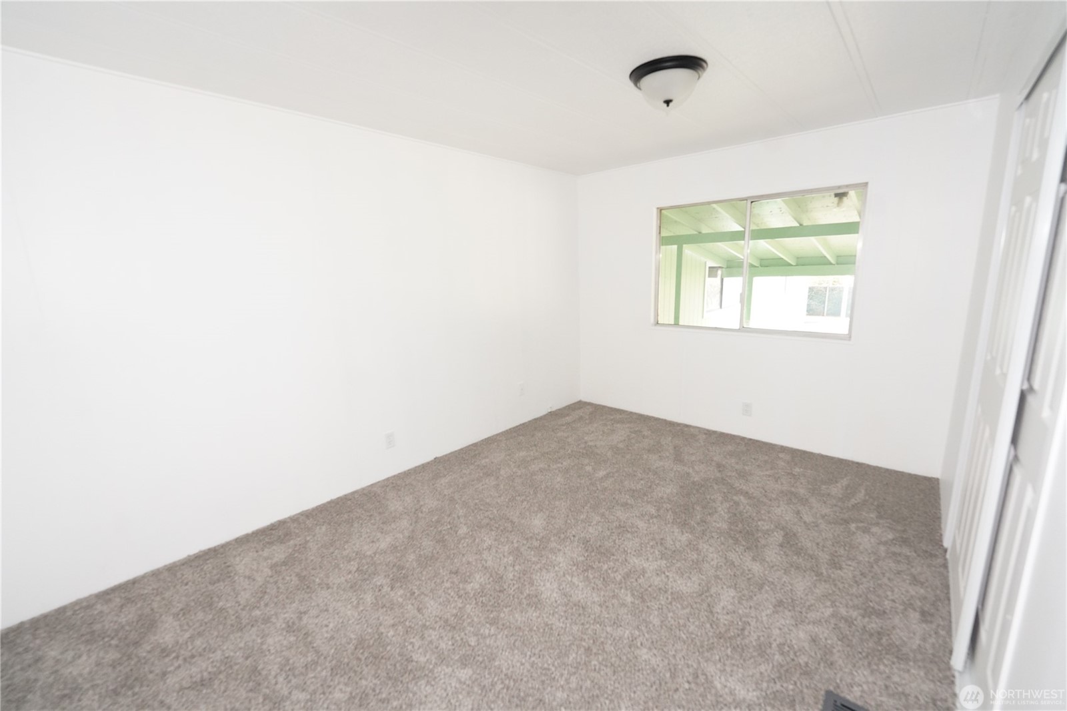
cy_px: 356
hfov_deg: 104.3
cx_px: 534
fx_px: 415
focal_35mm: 14
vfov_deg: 81.2
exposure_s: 1/160
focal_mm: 14
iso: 3200
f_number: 4
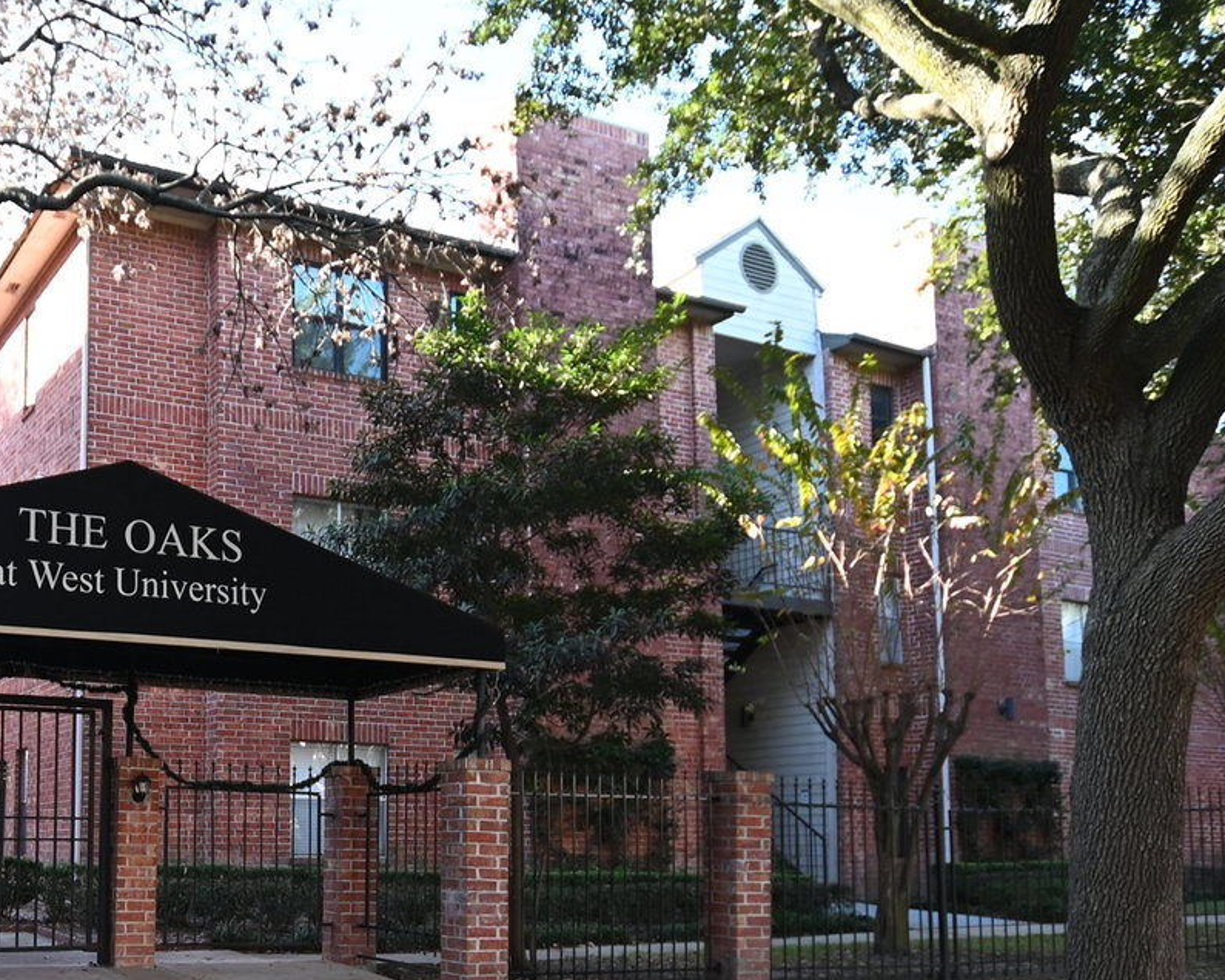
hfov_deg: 48.8
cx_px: 190
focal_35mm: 34
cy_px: 747
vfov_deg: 41.9
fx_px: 1233
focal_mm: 12
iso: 360
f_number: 4
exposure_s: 1/250
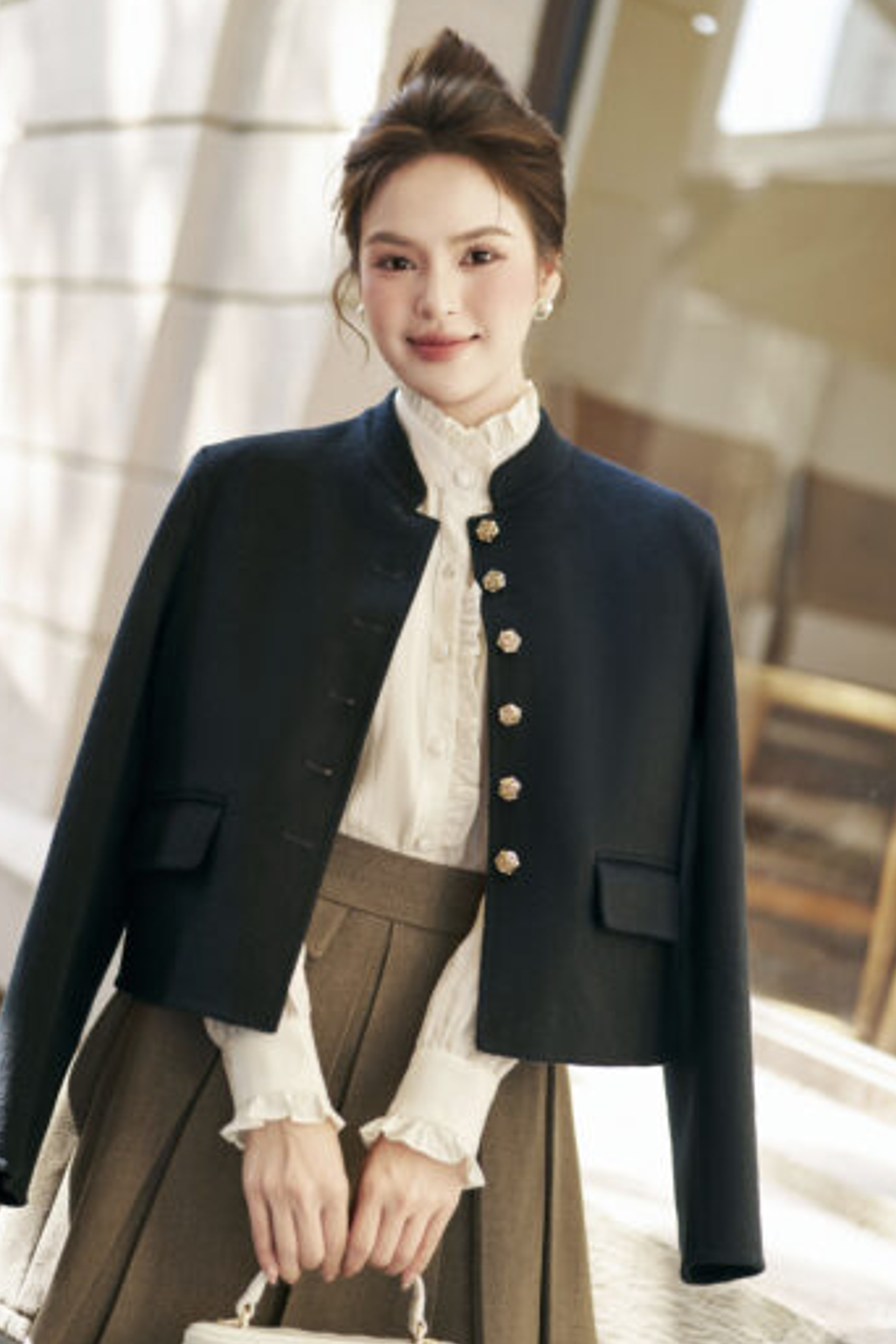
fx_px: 2538
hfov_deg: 20.0
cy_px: 668
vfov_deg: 29.7
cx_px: 386
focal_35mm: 68
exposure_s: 1/1000
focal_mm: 50
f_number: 1.4
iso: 400
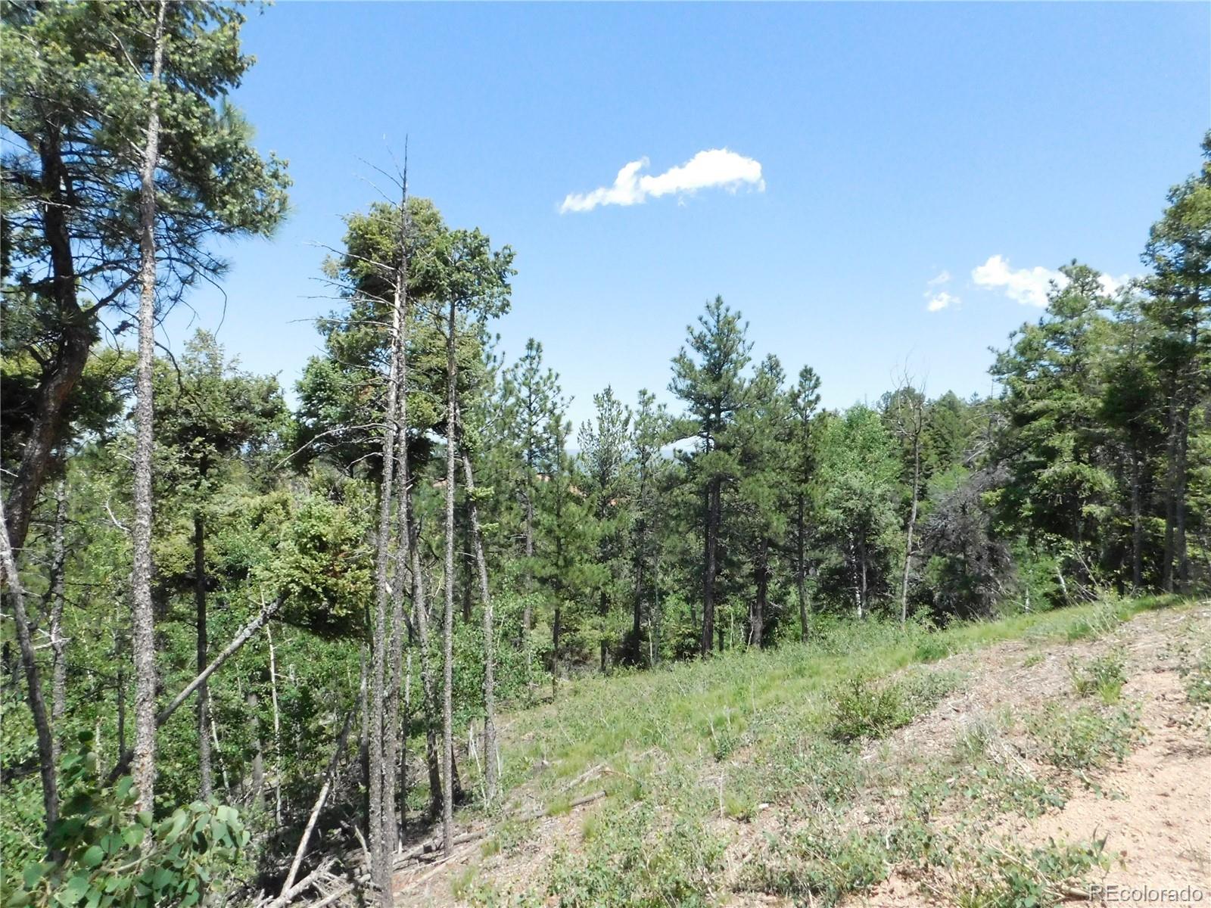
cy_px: 454
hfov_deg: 73.9
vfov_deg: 58.9
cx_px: 606
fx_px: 805
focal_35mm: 23
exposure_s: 1/1500
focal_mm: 4
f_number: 6
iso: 800
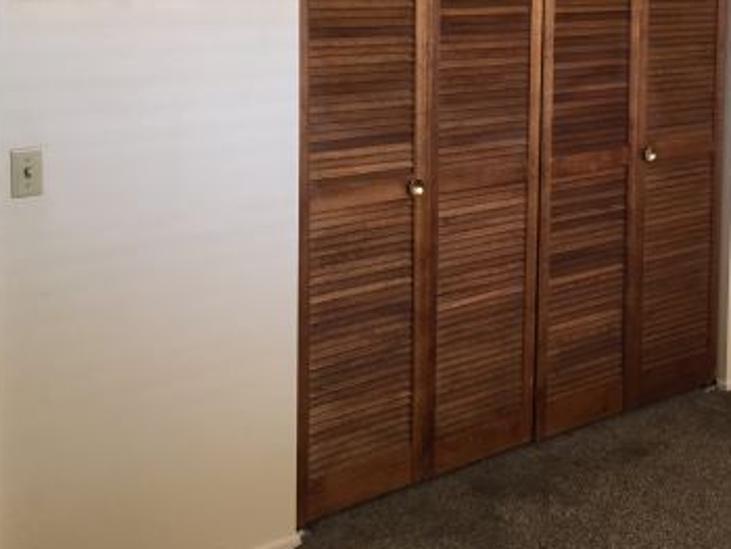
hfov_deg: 35.4
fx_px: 1120
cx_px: 539
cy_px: 58
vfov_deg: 26.7
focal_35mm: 53
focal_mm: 4.15
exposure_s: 1/30
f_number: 2.2
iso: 50
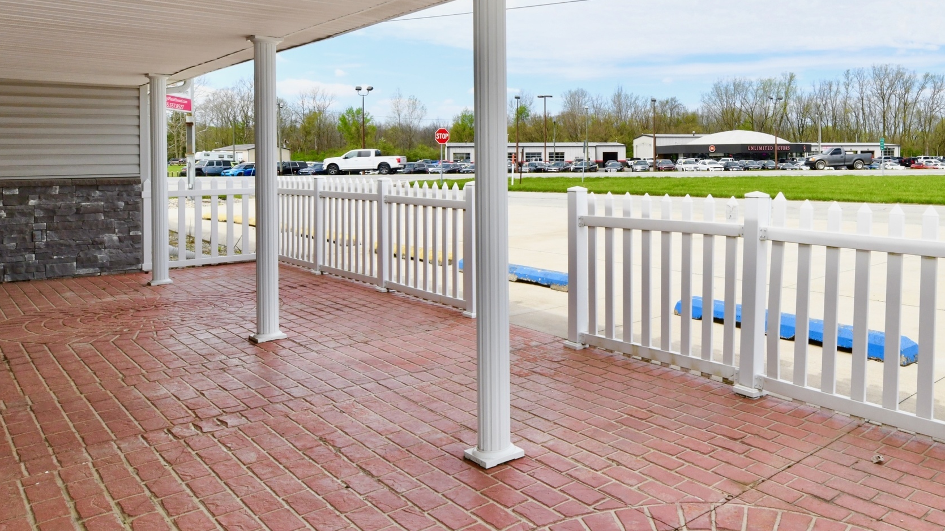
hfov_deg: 67.0
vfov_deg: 42.3
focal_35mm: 27
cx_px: 665
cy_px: 174
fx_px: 677
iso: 640
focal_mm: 14
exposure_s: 1/250
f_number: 18
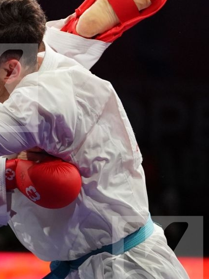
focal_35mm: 523
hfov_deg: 2.8
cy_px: 260
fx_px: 4210
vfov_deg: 3.8
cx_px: -7
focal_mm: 173
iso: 3200
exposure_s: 1/1000
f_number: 2.8
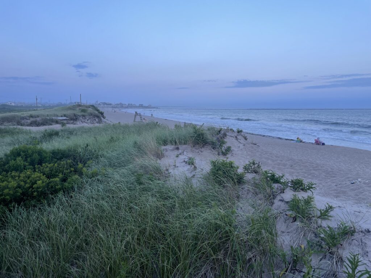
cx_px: 186
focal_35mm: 26
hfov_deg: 67.3
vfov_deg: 53.1
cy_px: 139
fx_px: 279
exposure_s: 1/237
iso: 32
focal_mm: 4.2
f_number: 1.6
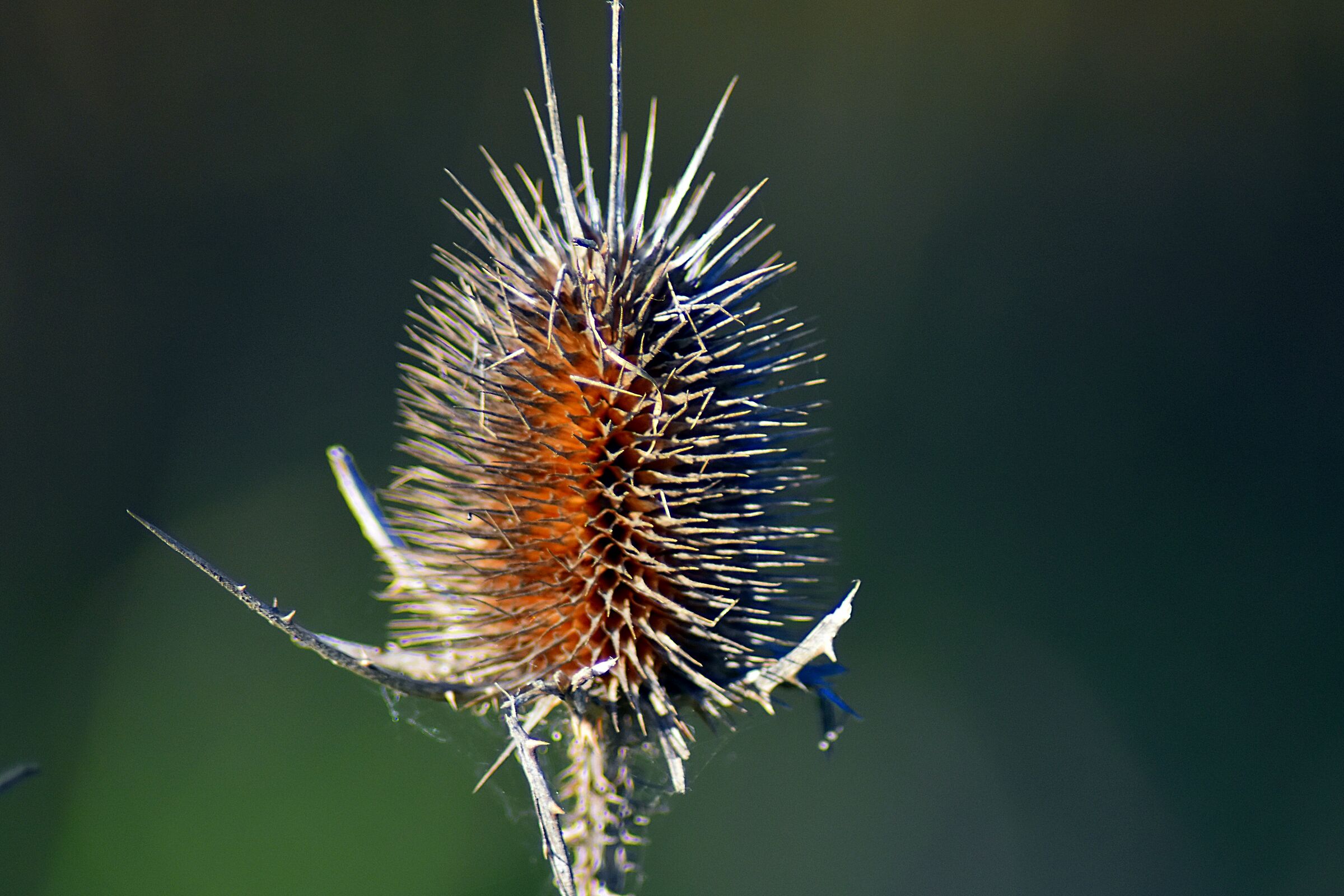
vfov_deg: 3.1
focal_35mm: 450
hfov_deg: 4.6
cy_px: 448
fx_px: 16799
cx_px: 672
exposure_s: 1/1000
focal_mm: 300
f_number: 5.6
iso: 800
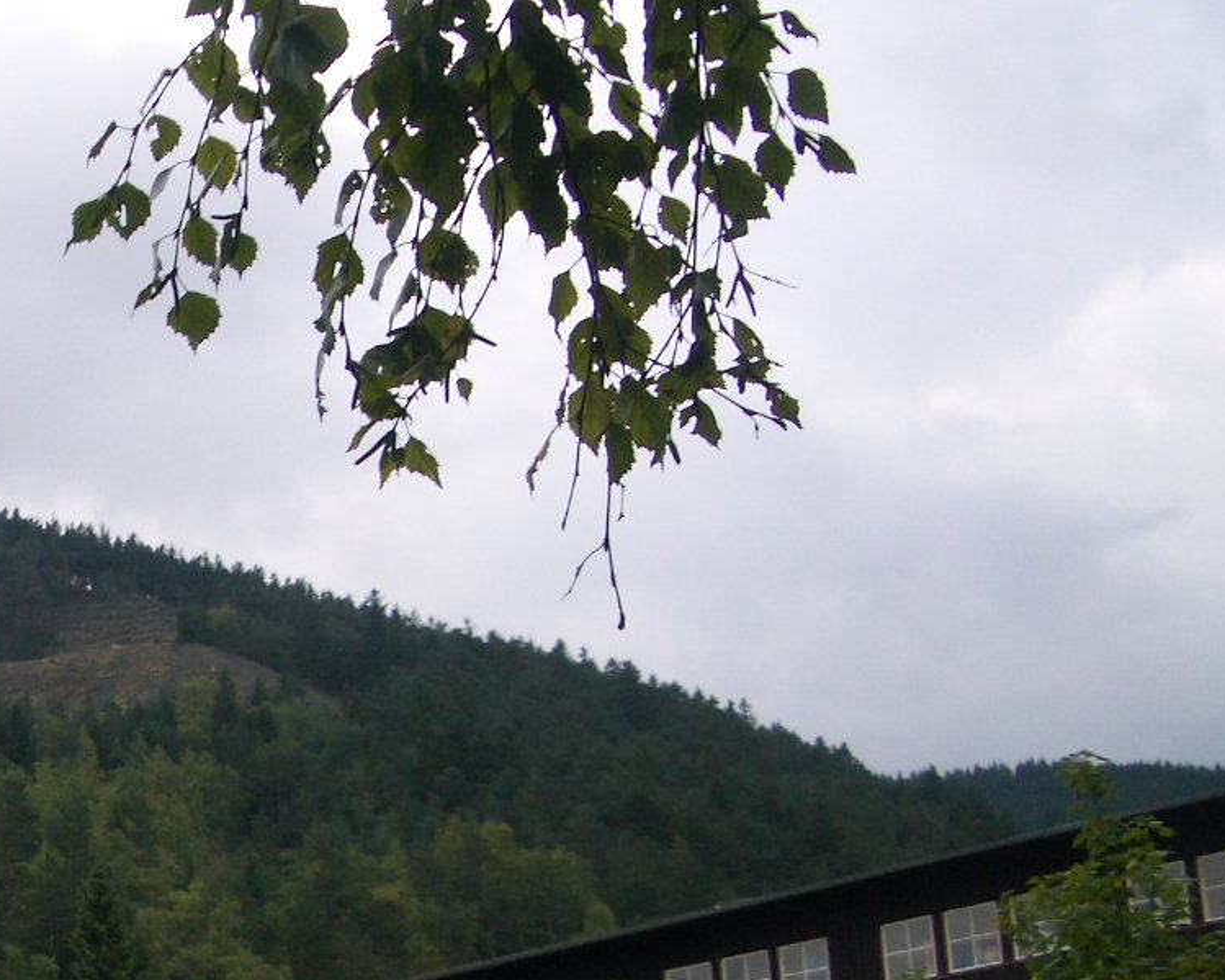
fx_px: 2646
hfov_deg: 24.7
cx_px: -47
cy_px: 746
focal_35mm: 73
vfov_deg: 20.8
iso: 50
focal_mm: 5.8
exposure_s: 1/250
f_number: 2.6
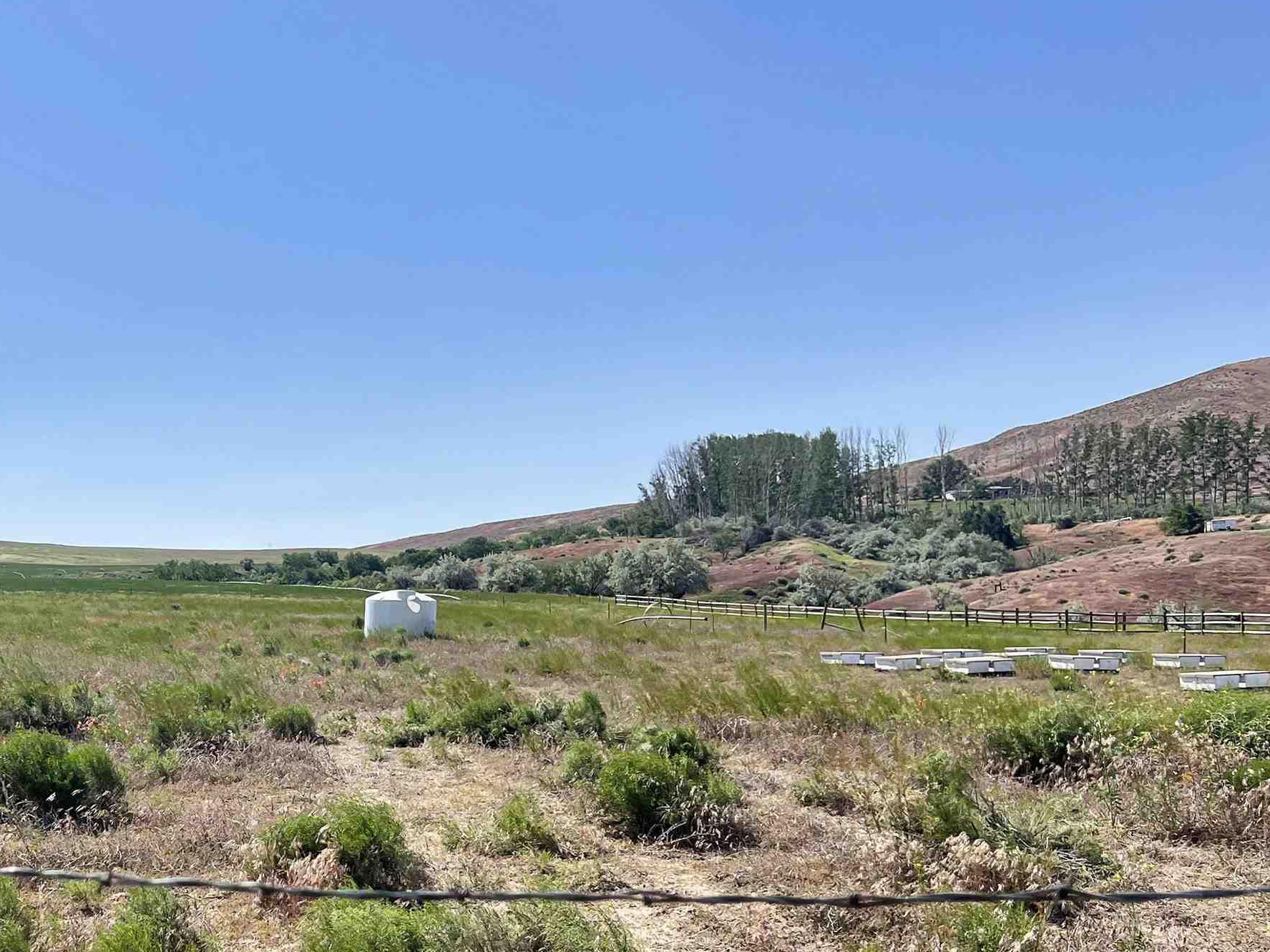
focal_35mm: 45
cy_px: 736
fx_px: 1651
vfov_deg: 31.5
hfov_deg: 39.9
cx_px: 207
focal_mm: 5.7
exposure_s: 1/6211
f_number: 1.5
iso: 50
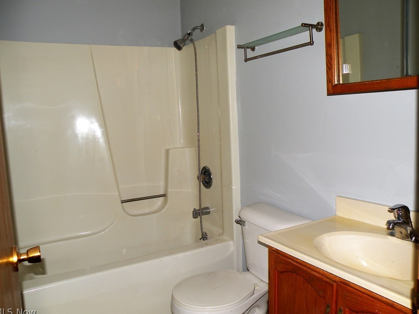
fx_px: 339
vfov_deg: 49.8
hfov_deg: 63.4
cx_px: 209
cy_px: 156
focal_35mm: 28
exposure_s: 1/60
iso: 64
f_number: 2.8
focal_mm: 4.7
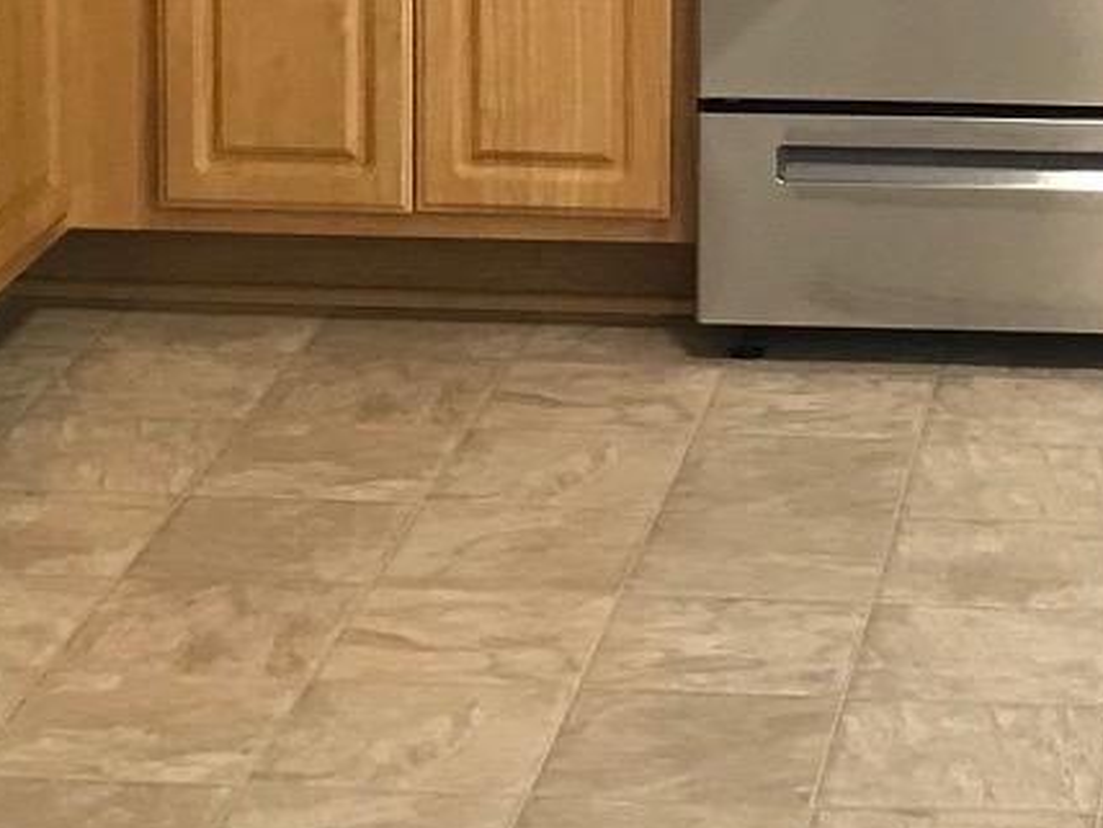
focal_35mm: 132
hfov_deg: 14.7
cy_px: -284
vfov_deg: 10.9
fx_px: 4206
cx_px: 1057
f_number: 1.8
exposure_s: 1/30
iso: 40
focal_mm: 3.99
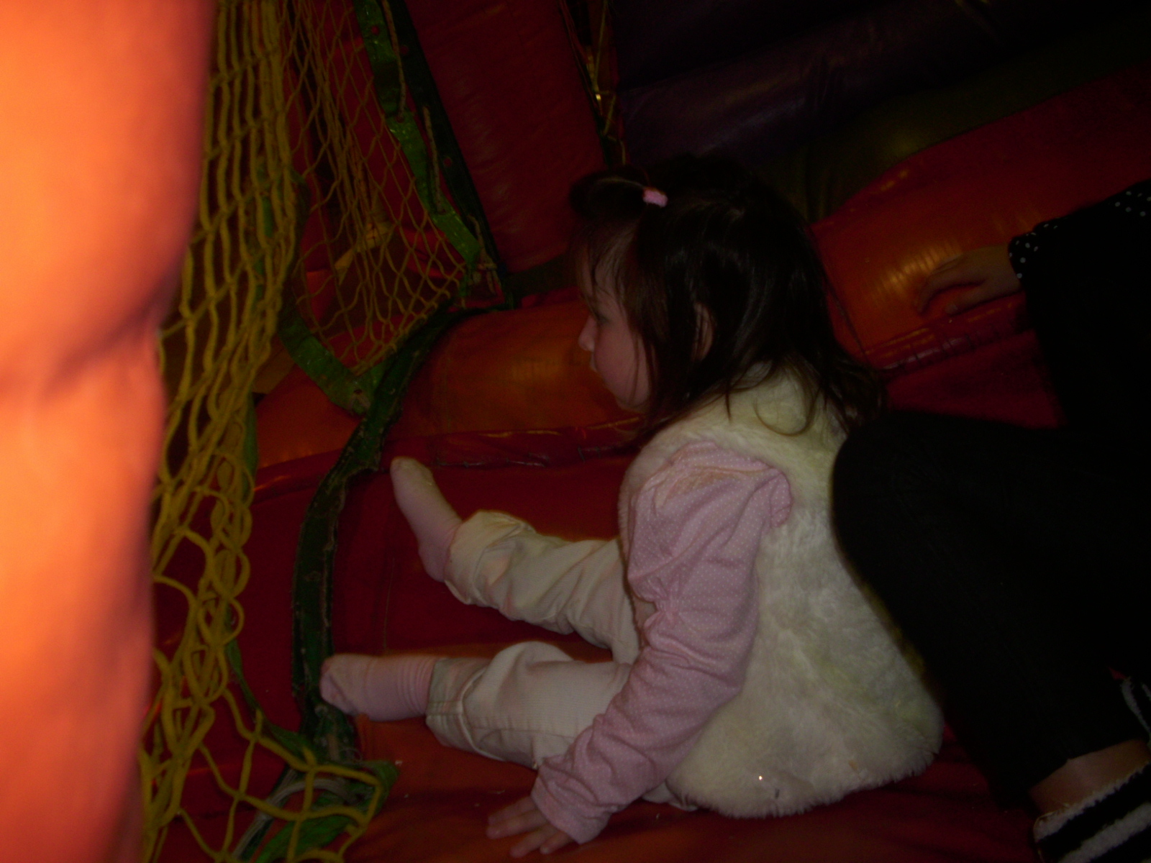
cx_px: 576
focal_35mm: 31
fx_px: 1031
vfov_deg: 45.4
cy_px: 432
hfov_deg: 58.4
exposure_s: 1/30
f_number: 2.8
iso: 50
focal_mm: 6.2
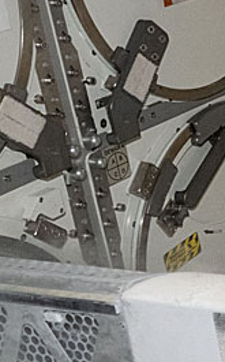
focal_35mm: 89
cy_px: 126
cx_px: 548
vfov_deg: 23.2
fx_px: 876
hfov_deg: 11.8
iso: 5000
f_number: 11
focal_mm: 20
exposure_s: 1/60
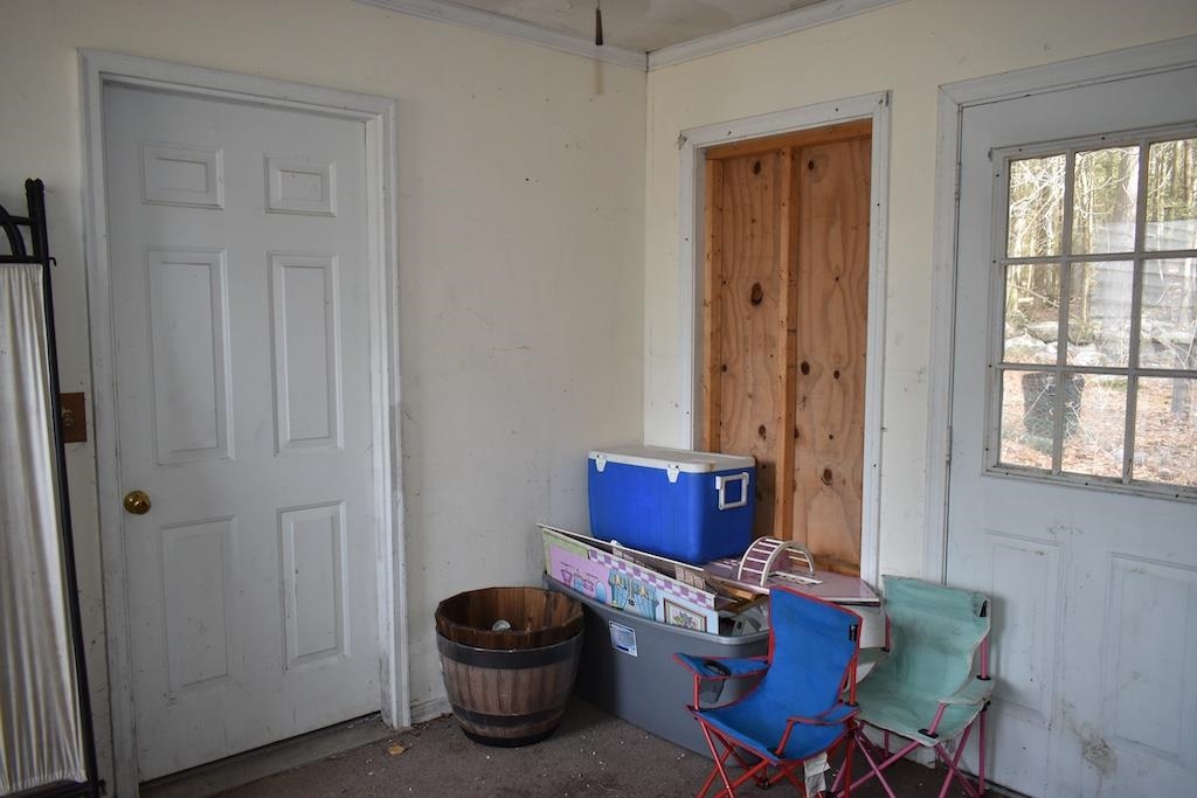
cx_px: 598
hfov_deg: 67.4
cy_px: 399
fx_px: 898
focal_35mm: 27
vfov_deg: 47.9
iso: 720
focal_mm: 18
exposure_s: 1/160
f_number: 3.5
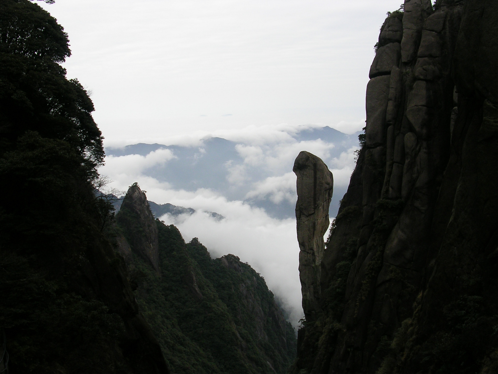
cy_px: 187
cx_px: 249
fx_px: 547
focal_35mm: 38
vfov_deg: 37.7
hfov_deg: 49.0
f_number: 5.6
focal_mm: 5.8
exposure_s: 1/166
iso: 50
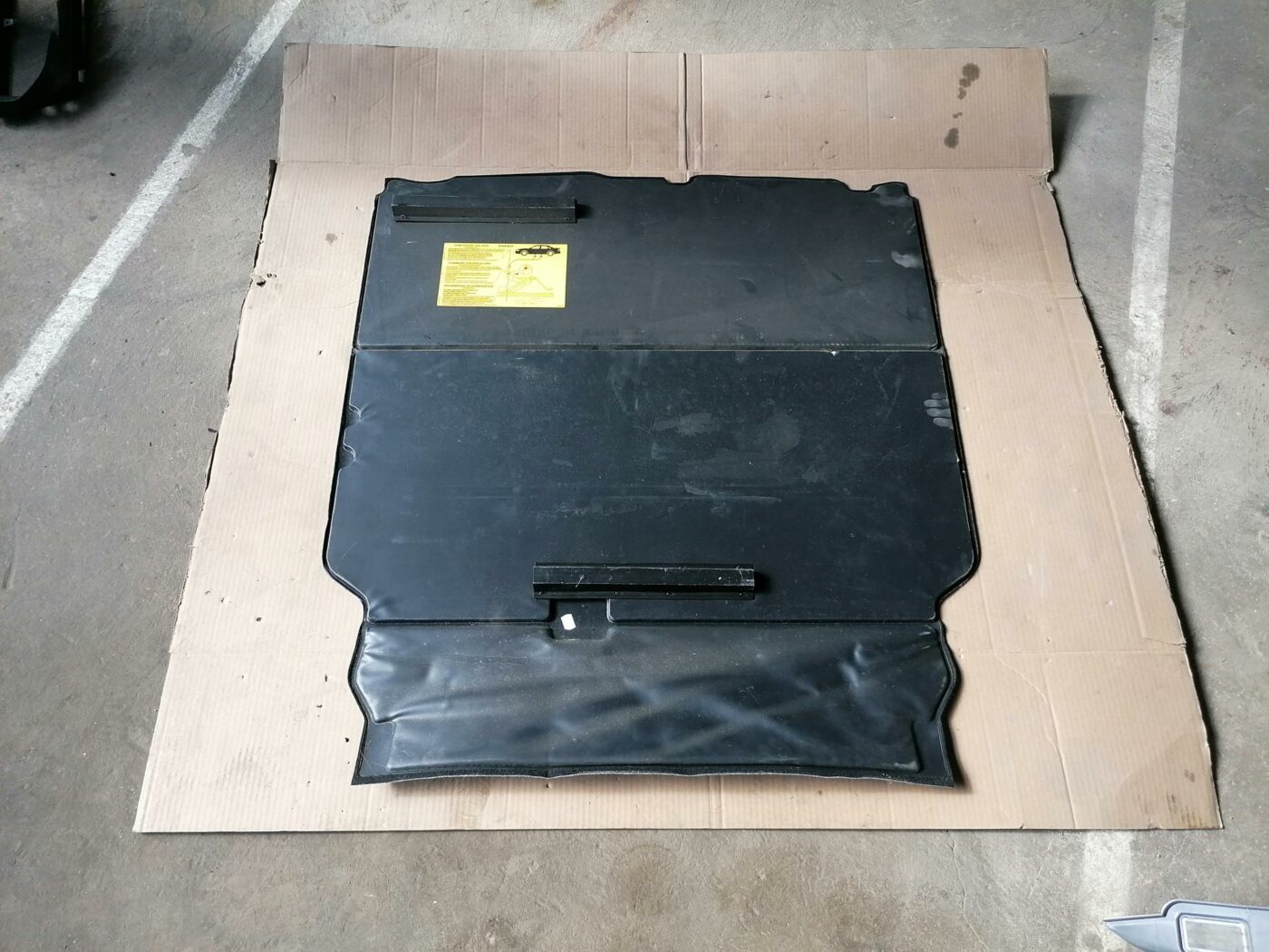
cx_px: 634
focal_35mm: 27
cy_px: 476
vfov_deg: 51.4
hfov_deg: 65.3
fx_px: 990
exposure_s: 1/100
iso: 100
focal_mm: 4.75
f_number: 1.8
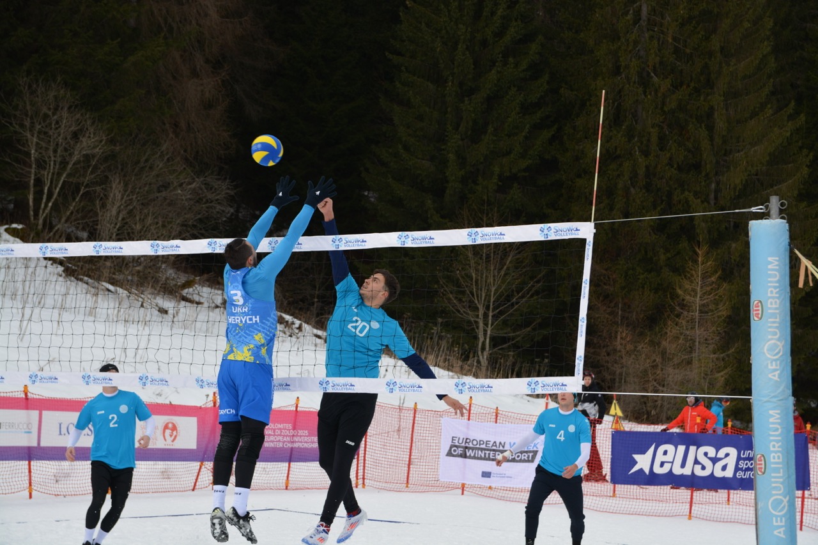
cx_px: 409
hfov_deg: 27.0
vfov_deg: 18.2
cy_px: 272
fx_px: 1704
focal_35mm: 75
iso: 400
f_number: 4
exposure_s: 1/1000
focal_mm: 50
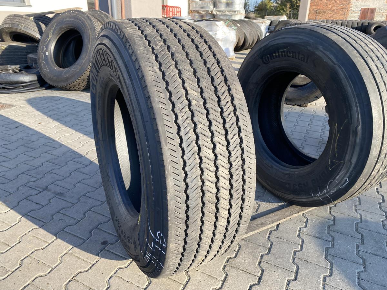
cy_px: 145
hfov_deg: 67.3
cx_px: 194
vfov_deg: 53.1
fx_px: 291
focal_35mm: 26
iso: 32
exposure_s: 1/382
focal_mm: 4.25
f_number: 1.8
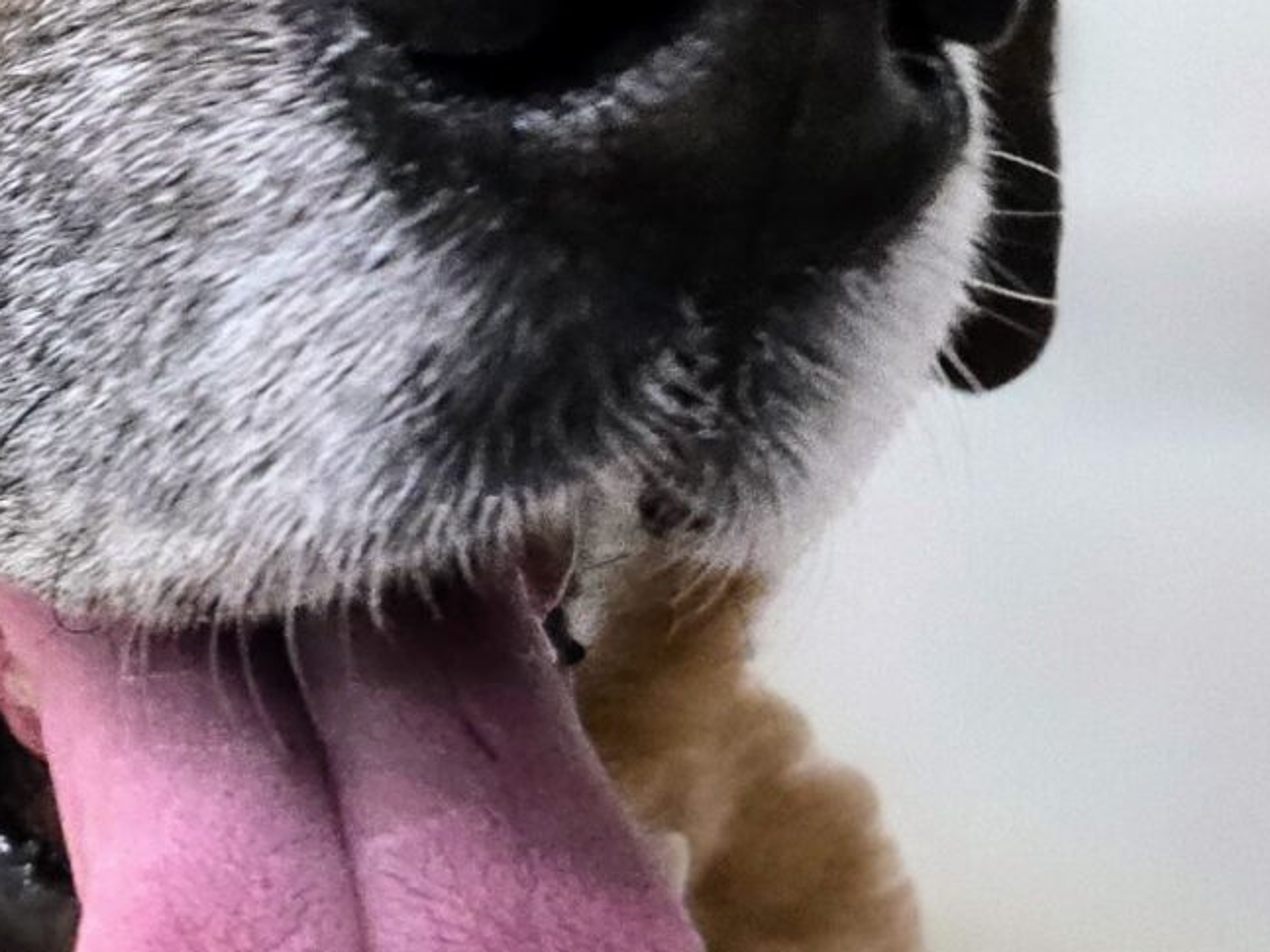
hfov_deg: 18.2
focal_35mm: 91
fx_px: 3338
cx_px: -824
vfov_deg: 16.2
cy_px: 557
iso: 500
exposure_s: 1/240
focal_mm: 5.4
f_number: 1.8
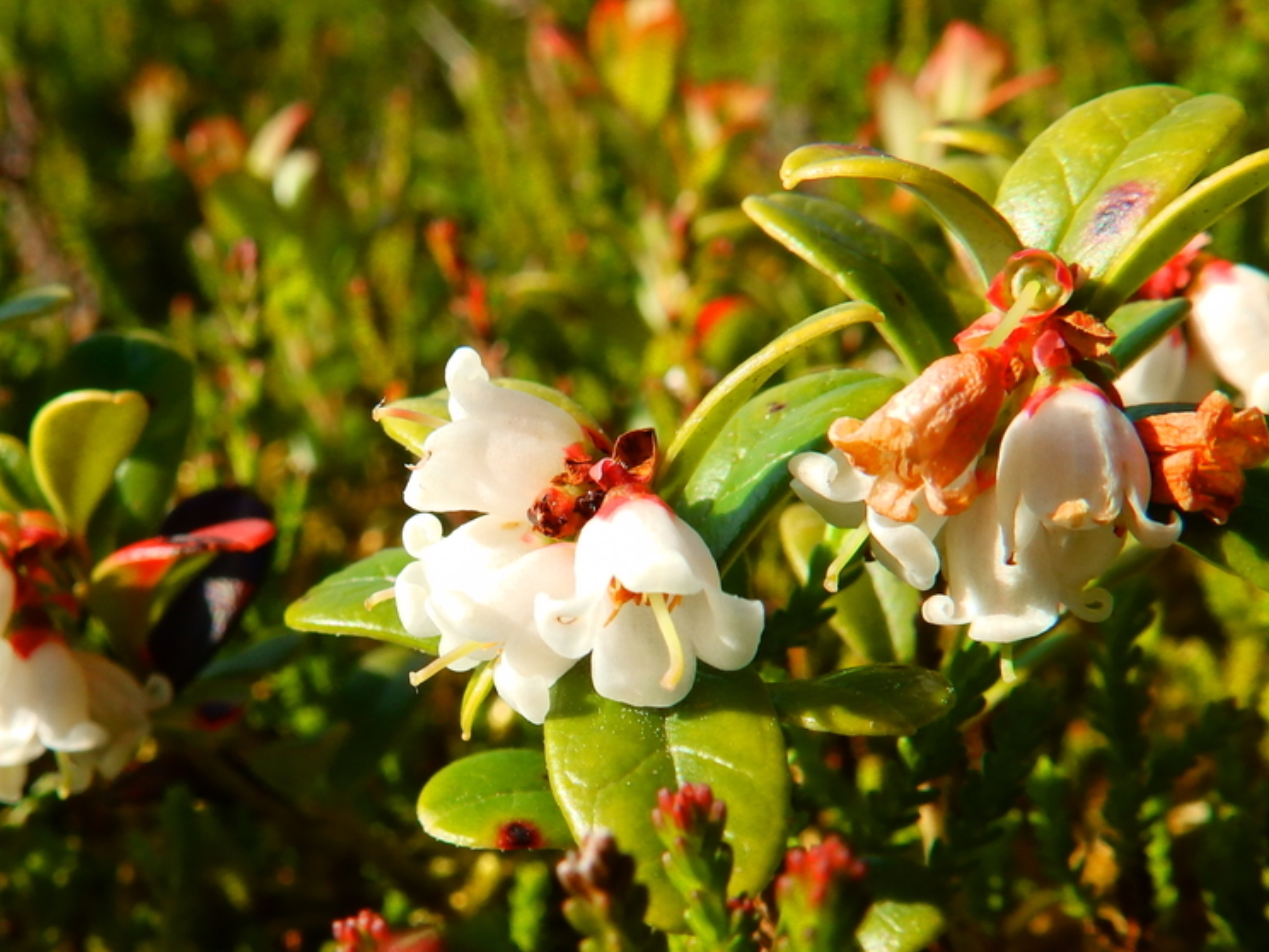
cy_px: 636
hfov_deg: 38.5
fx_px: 1796
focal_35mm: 49
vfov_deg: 29.5
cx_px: 437
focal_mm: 5.7
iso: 80
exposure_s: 1/320
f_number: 4.5
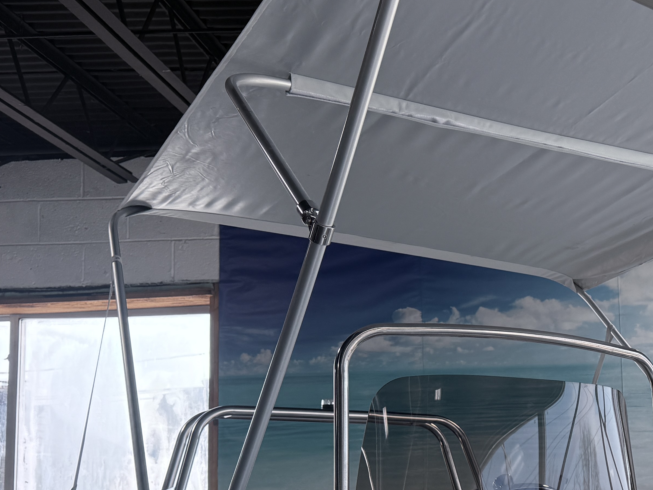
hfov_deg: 31.6
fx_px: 1075
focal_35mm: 57
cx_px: 630
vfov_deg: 25.3
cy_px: 382
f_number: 1.78
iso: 80
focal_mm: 6.76
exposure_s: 1/715
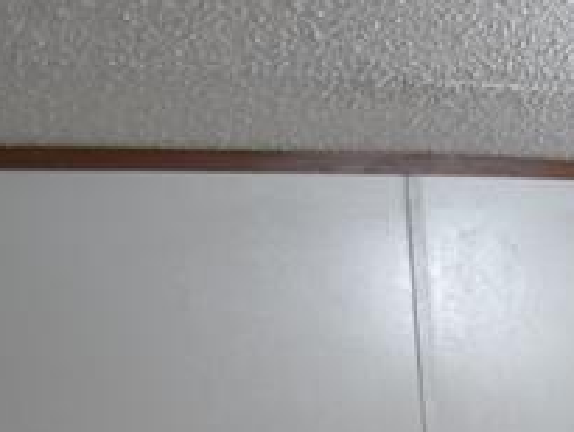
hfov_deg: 18.8
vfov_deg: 17.9
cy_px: 684
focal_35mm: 72
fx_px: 1195
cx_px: 1103
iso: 800
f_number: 3.5
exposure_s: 1/45
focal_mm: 10
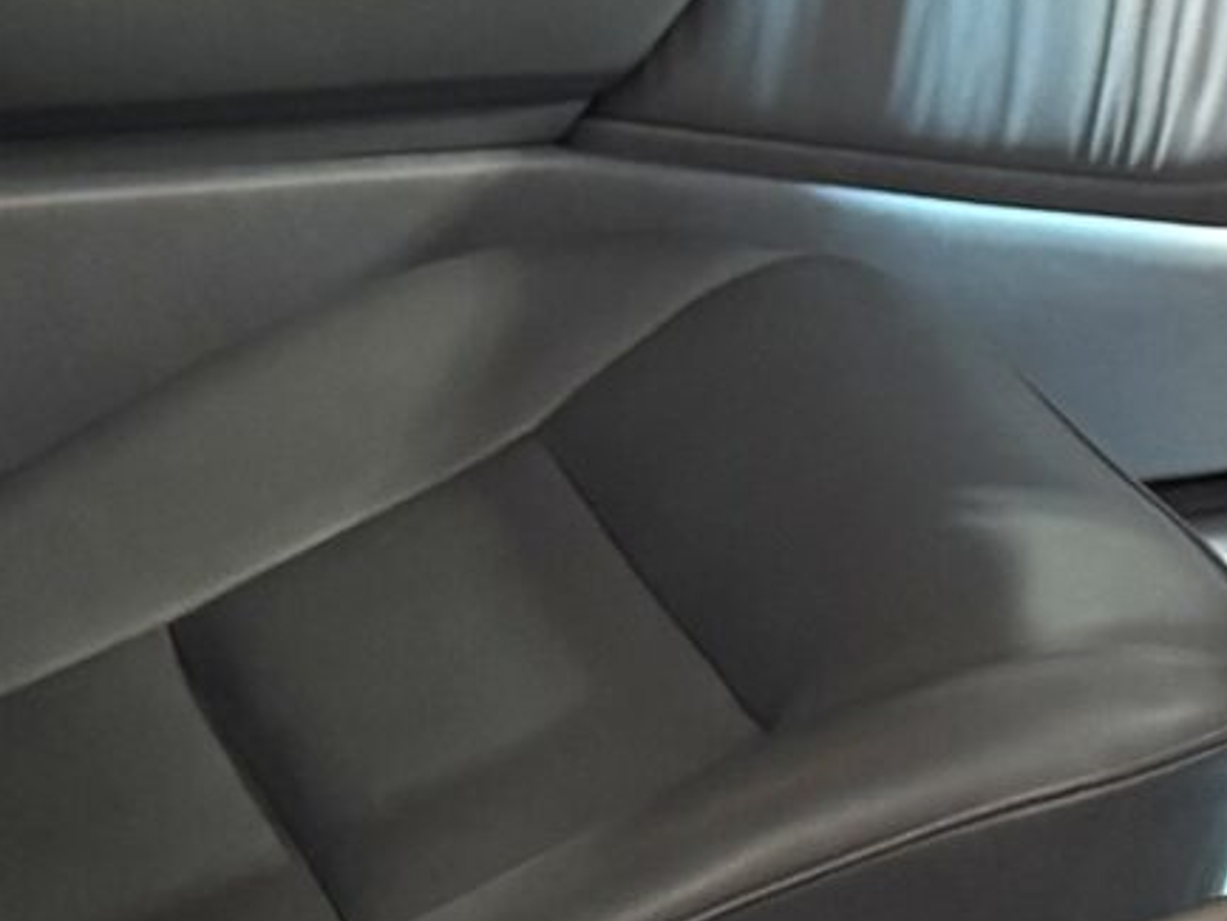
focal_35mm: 142
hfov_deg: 13.1
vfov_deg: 10.4
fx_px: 5035
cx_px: 1904
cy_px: 572
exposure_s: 1/33
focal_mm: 6.76
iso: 640
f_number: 1.78
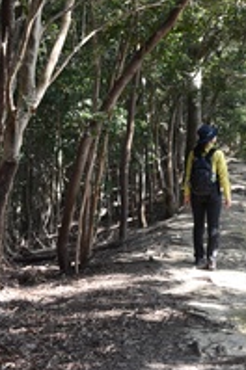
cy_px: 26
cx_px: 227
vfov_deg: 28.4
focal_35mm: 68
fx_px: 699
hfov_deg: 19.5
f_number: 5.6
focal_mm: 20
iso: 400
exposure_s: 1/125
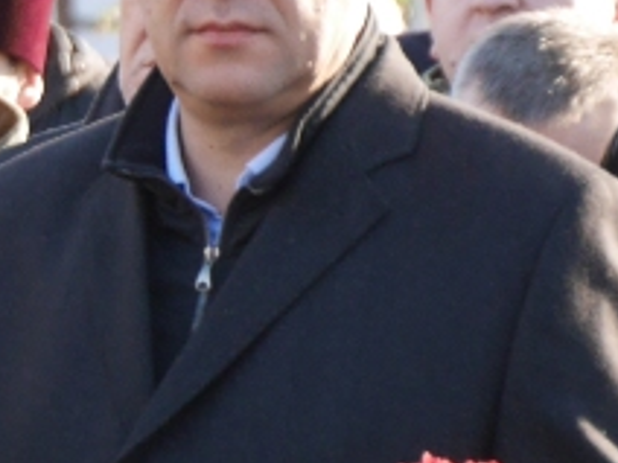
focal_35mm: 981
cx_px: -911
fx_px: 17514
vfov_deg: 1.5
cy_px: 638
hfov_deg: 2.0
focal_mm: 92
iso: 400
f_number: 5.4
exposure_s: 1/200
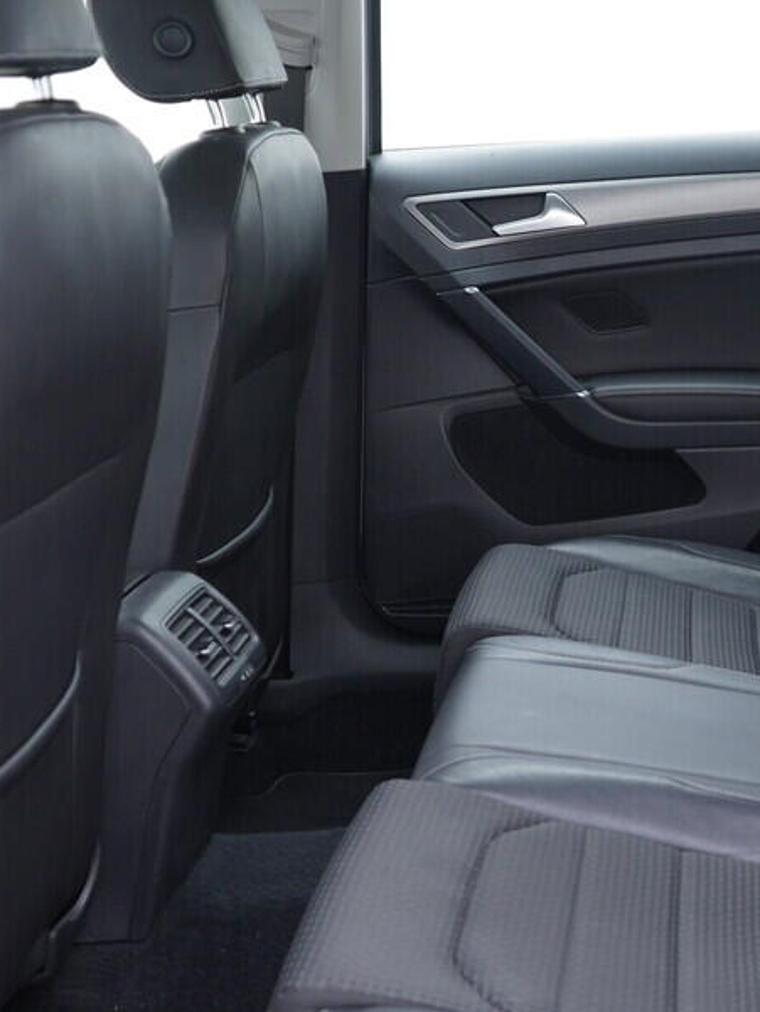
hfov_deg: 23.7
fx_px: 1727
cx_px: 773
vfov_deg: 32.7
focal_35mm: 59
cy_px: 530
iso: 250
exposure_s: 1/40
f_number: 2.8
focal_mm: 24
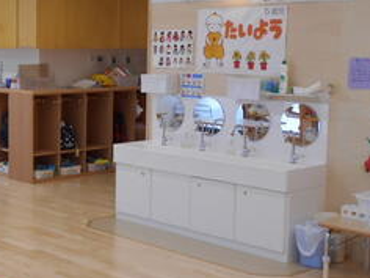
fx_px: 705
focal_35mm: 66
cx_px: 24
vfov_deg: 22.2
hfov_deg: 28.1
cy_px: 126
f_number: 3.2
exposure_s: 1/80
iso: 80
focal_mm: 4.6
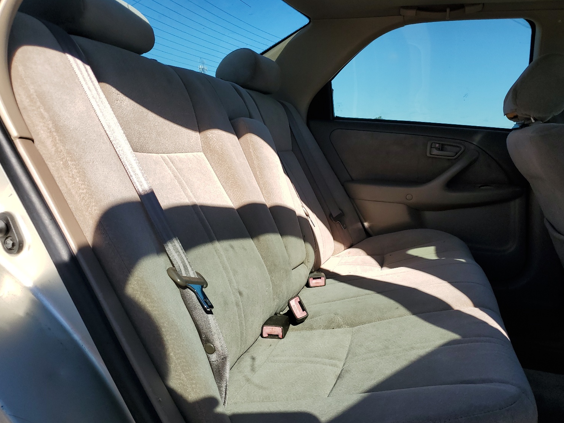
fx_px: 456
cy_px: 209
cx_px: 293
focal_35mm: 28
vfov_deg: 49.7
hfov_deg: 63.4
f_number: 1.5
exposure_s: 1/1667
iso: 50
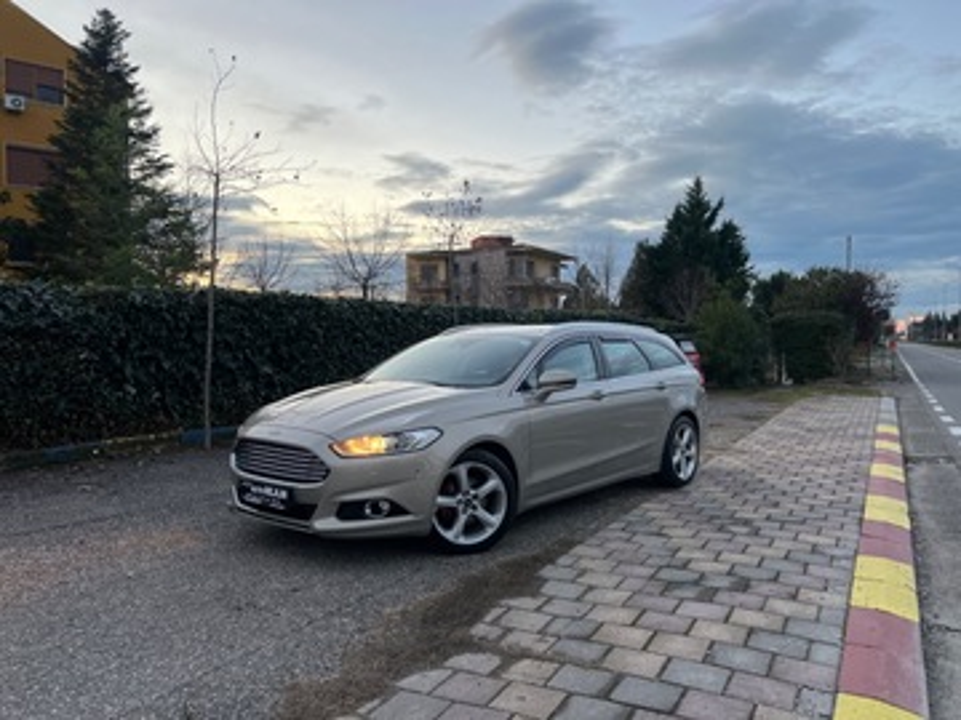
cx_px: 480
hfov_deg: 67.3
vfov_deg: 53.1
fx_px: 722
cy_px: 360
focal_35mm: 26
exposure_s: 1/121
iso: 125
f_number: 1.5
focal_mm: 5.7
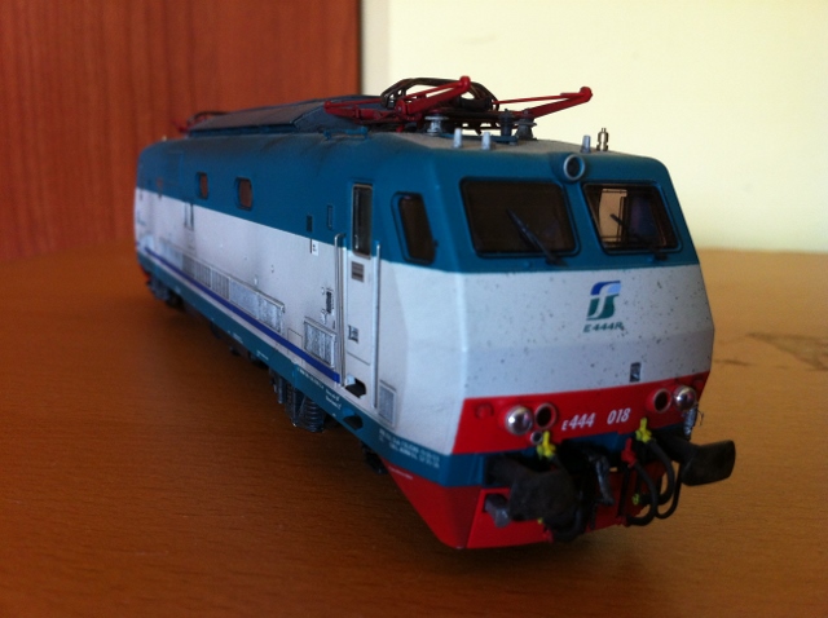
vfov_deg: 40.6
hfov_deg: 52.7
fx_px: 836
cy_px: 309
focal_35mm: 35
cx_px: 414
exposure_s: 1/30
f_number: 2.8
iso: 80
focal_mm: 3.85
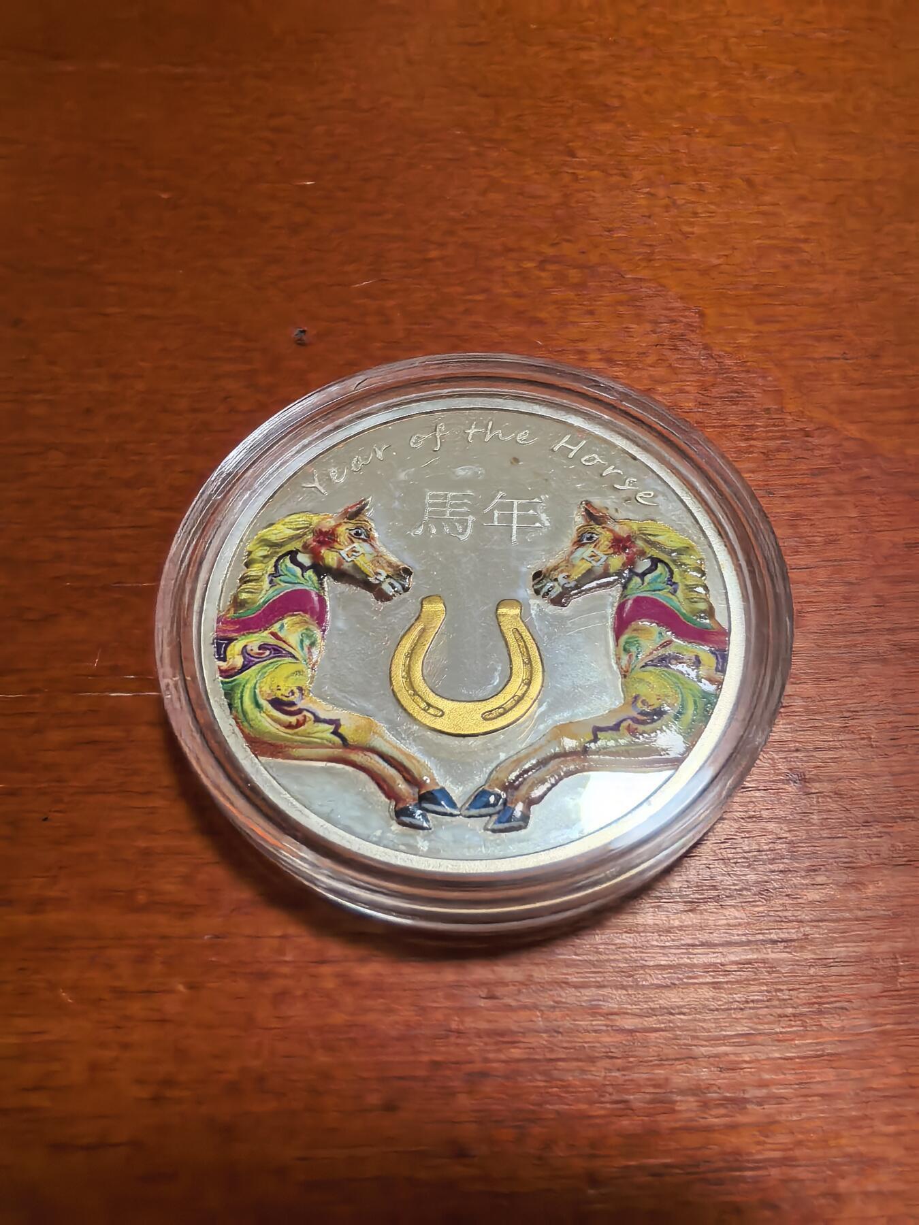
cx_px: 460
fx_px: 850
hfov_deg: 56.8
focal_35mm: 24
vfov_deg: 71.6
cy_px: 612
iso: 250
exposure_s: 1/33.3
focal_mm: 1.68
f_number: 2.2
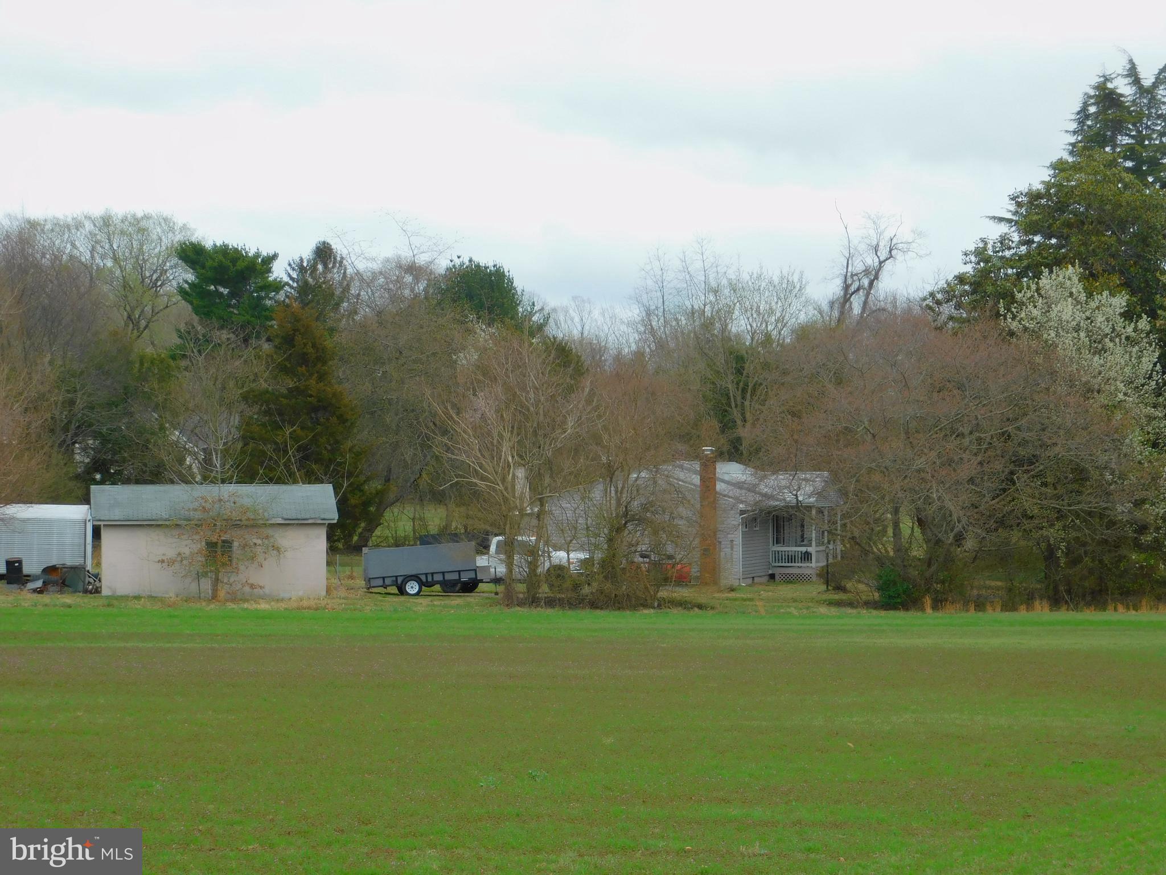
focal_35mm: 99
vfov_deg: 14.9
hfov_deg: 19.8
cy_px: 438
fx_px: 3335
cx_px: 583
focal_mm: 17.6
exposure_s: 1/320
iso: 125
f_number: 4.6
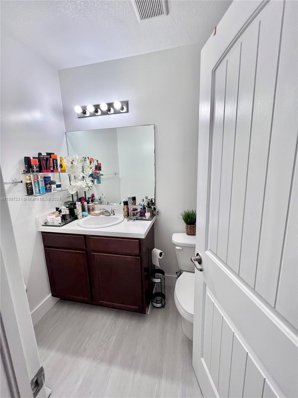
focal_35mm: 13
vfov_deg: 106.2
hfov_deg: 89.9
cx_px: 149
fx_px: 149
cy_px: 199
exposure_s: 1/120
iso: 64
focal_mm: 1.57
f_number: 1.8
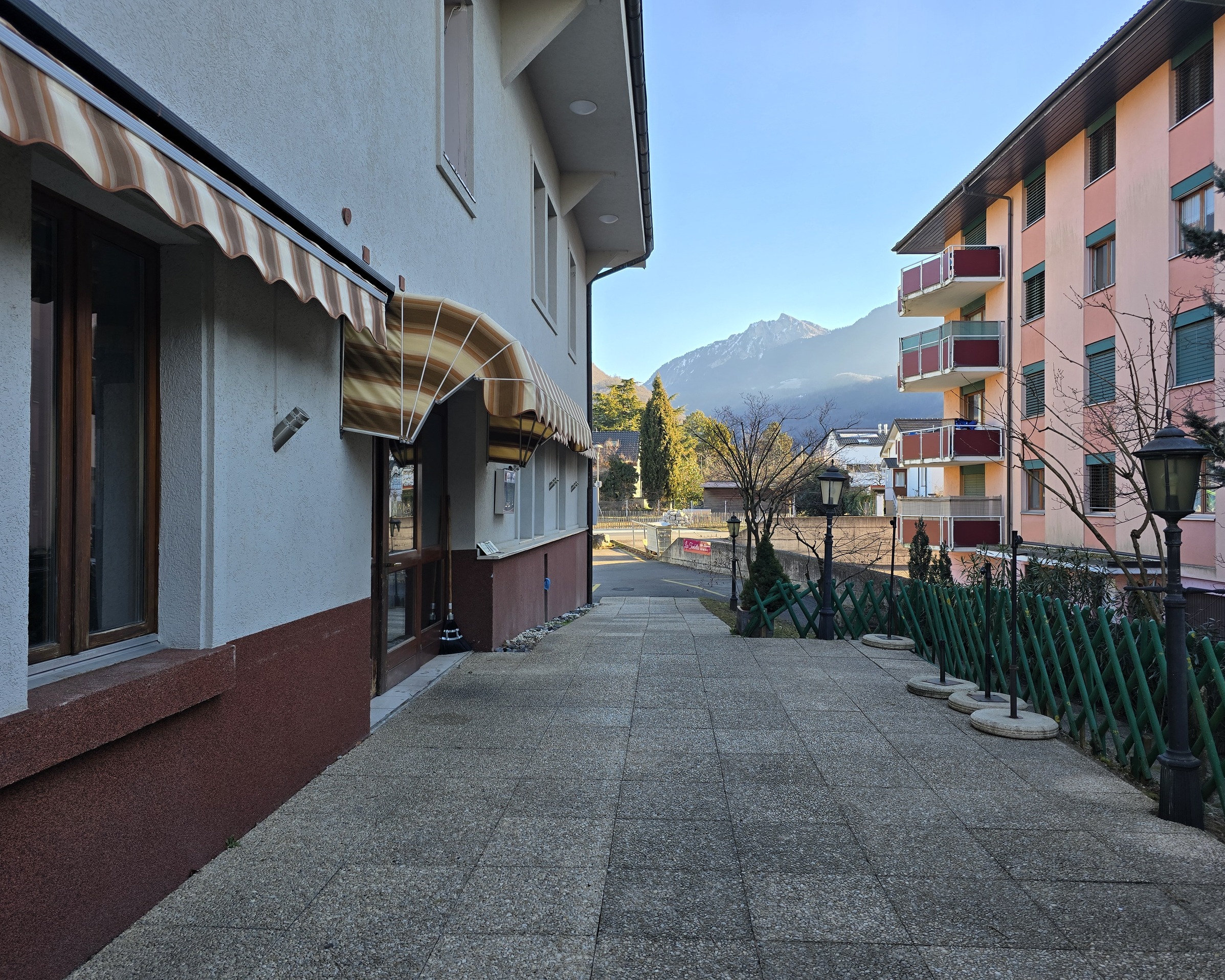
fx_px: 870
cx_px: 630
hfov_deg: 70.3
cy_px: 491
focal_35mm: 24
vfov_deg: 58.8
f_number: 1.7
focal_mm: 6.3
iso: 12
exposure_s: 1/196
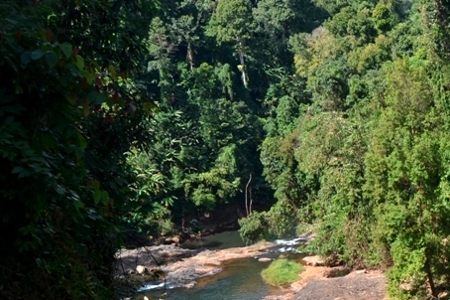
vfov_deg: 17.5
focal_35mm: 74
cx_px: 604
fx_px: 924
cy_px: 363
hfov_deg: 23.7
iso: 100
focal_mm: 18
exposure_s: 1/160
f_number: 6.3
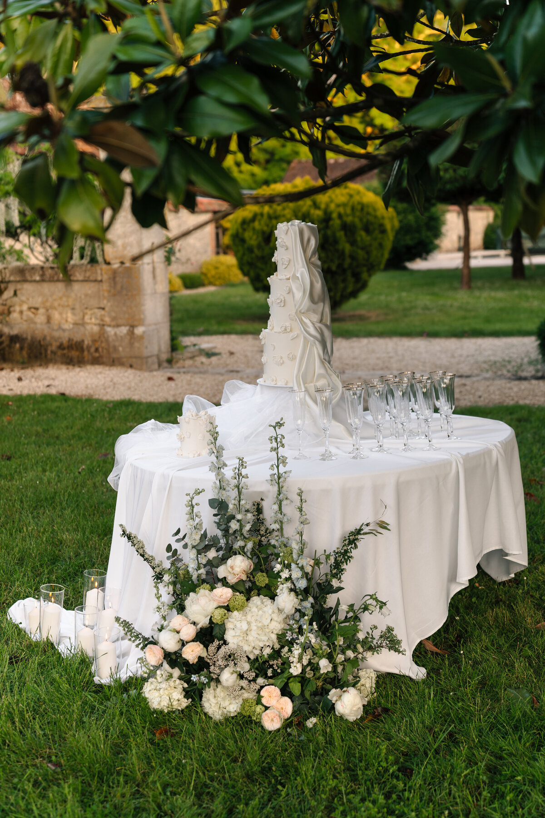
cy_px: 409
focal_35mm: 49
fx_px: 1113
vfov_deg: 40.3
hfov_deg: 27.5
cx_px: 272
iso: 100
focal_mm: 49
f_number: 2.8
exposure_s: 1/200
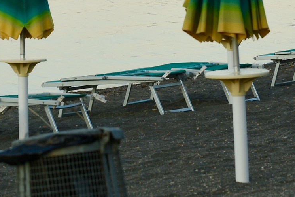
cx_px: 42
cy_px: -42
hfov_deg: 5.8
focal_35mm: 354
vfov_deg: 3.9
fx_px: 2902
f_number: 10
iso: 200
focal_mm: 110
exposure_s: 1/125
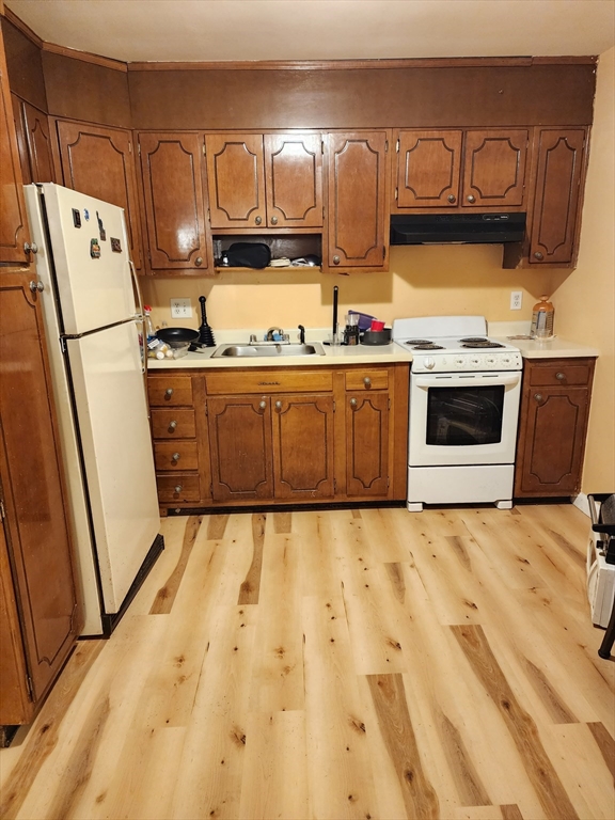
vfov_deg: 73.9
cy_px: 410
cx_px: 308
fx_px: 545
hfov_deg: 58.9
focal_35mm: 23
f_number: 1.8
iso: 800
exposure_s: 1/24
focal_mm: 6.4
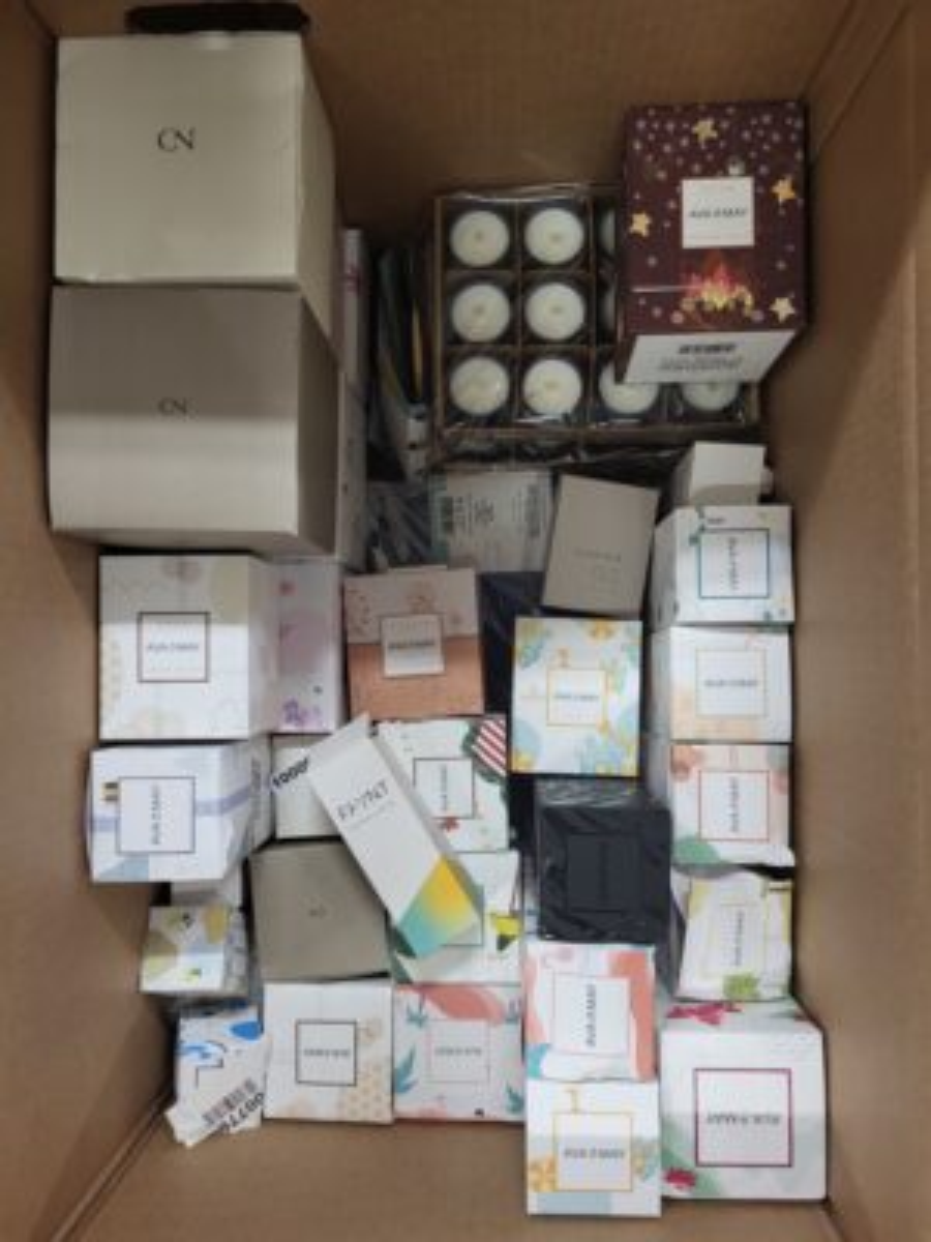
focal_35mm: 26
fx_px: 932
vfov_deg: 67.3
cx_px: 466
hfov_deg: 53.1
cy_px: 621
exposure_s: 1/50
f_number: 1.8
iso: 200
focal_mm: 5.4
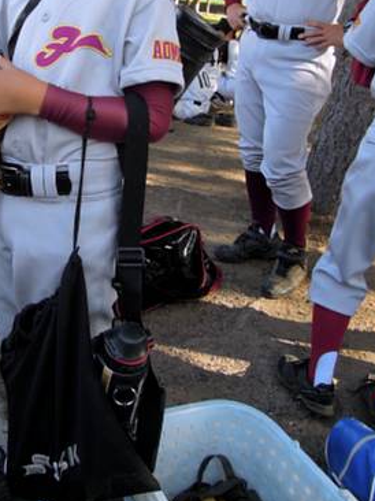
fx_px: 607
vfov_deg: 44.0
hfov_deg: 33.0
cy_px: 157
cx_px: 59
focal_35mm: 42
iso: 160
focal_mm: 4.3
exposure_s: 1/250
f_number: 3.5
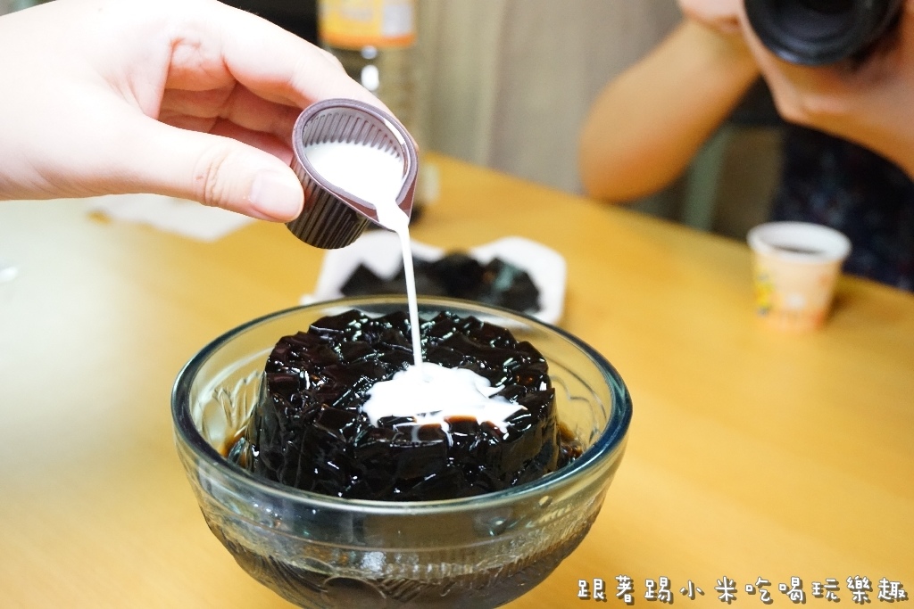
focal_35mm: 45
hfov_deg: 43.6
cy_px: 304
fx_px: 1143
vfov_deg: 29.9
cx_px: 457
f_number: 5
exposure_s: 1/50
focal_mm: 30
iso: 3200
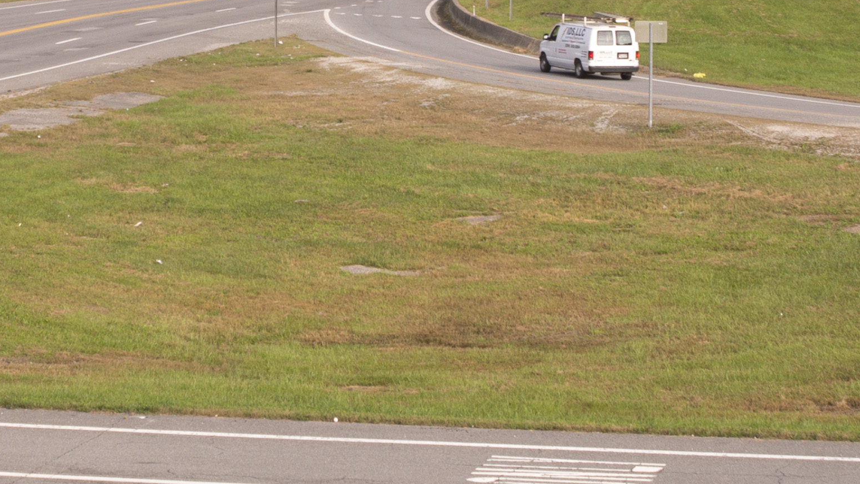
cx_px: 244
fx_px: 3261
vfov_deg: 8.4
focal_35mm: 143
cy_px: -169
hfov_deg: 15.0
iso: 125
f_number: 8
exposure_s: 1/200
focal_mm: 35
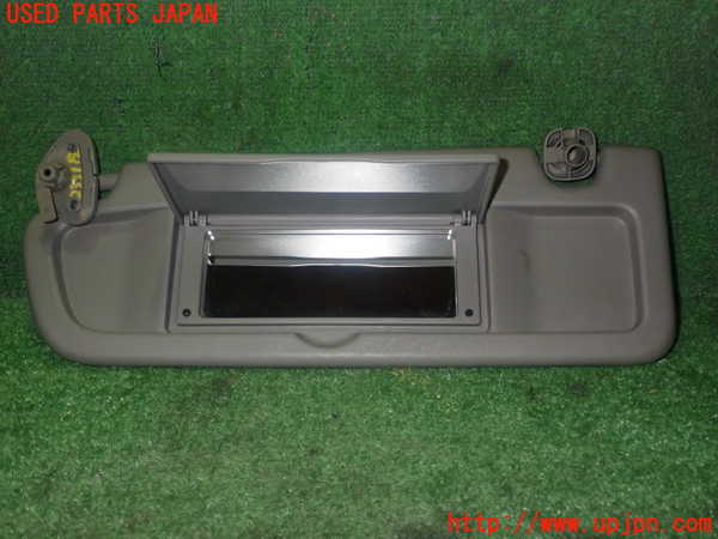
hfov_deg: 51.4
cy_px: 270
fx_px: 747
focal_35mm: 36
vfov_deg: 39.7
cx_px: 359
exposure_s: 1/40
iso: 640
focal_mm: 6.37
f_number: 7.1
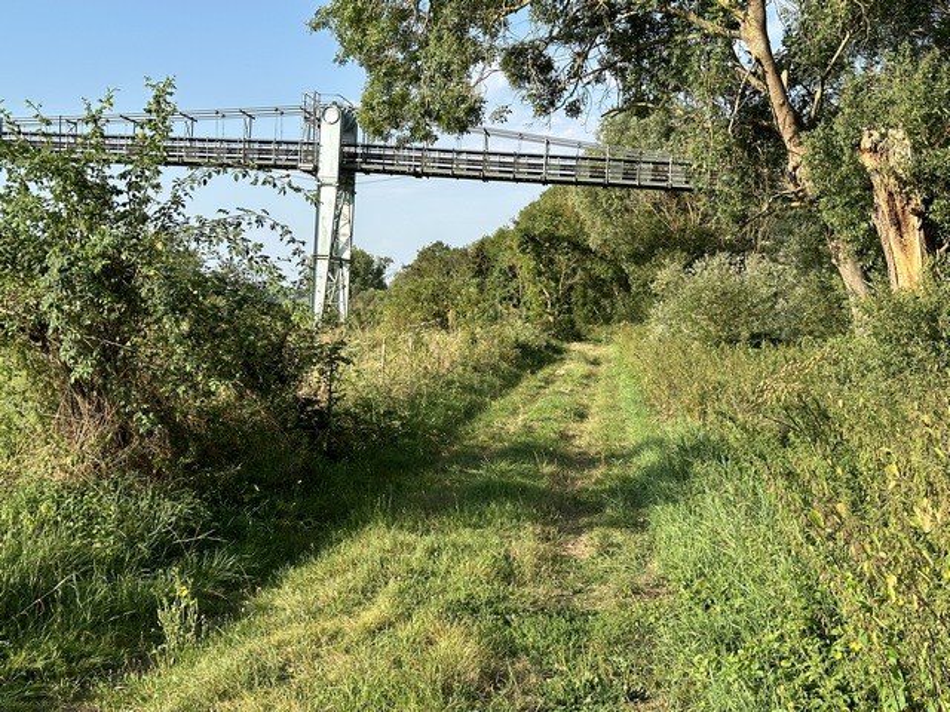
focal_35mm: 48
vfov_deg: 30.3
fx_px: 1317
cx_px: 475
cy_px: 356
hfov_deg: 39.7
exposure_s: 1/1848
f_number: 1.78
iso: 64
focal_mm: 6.86
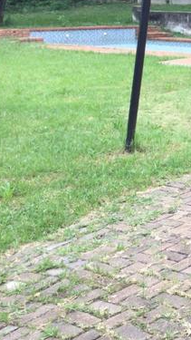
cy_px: 105
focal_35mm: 72
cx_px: 354
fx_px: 648
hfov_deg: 14.5
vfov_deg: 29.1
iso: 25
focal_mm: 3.3
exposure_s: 1/230
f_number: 2.4
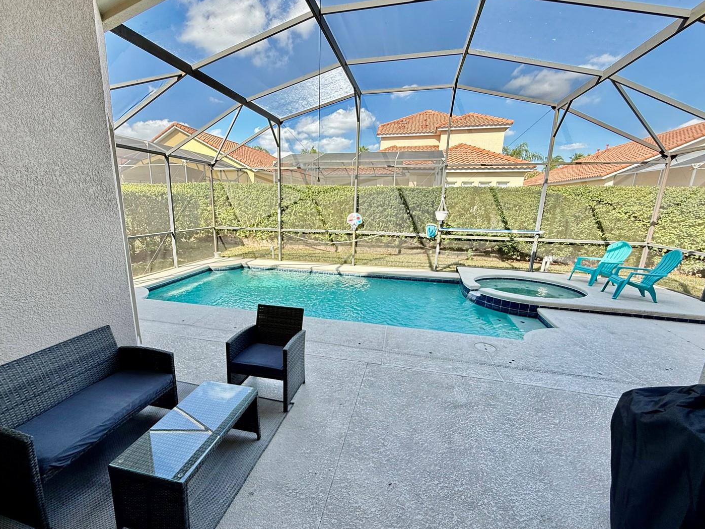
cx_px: 324
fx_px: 326
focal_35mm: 16
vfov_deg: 78.0
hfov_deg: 94.3
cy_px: 281
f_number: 2.2
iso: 64
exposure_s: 1/213
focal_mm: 2.22
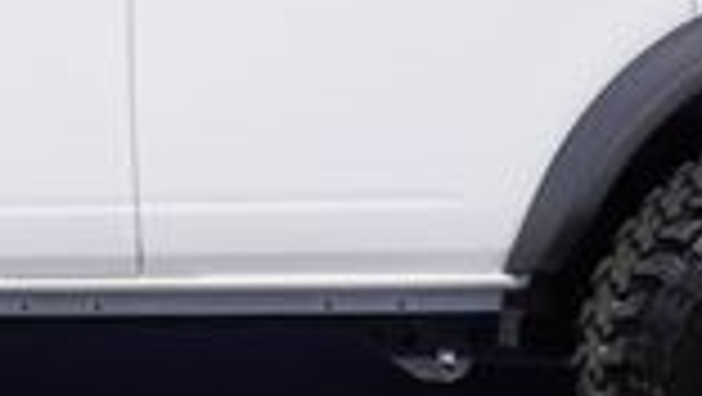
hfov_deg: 20.2
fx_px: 1919
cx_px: 32
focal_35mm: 103
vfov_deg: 11.7
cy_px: 86
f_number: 10
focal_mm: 16
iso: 100
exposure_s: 1/320
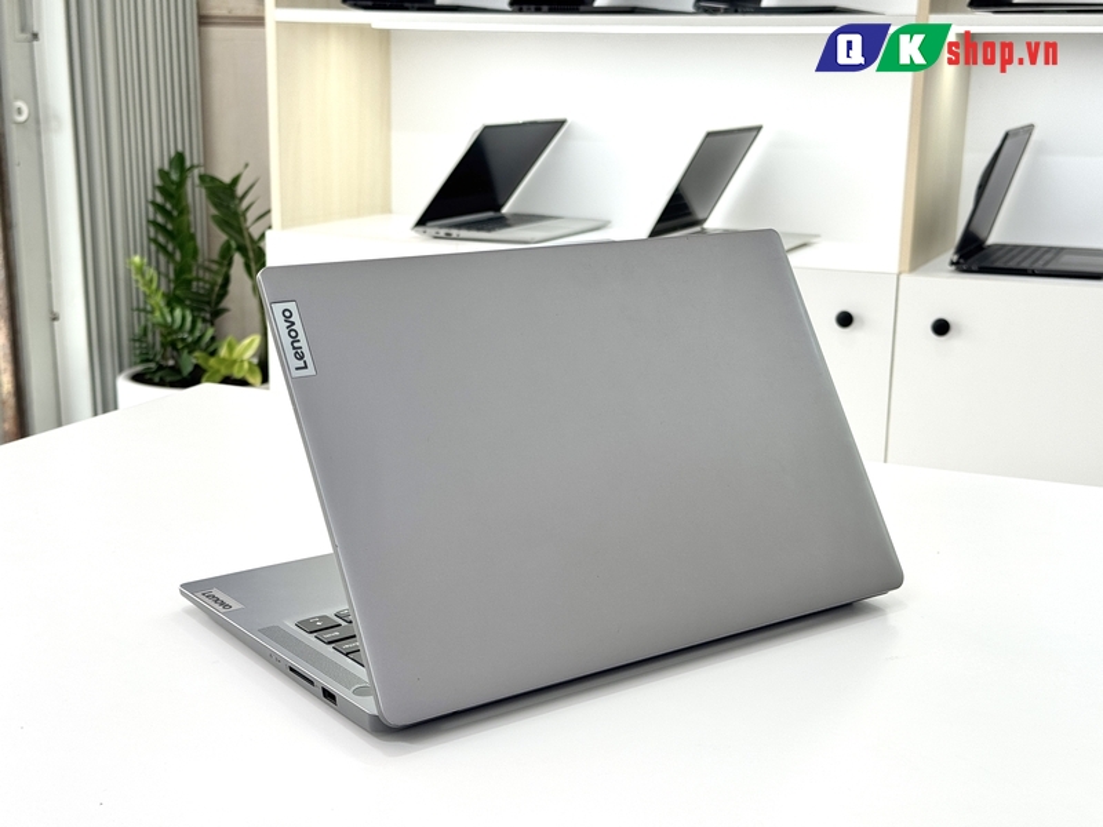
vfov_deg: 30.3
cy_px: 414
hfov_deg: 39.7
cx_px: 552
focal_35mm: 48
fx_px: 1529
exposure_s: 1/121
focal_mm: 6.76
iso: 50
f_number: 1.78
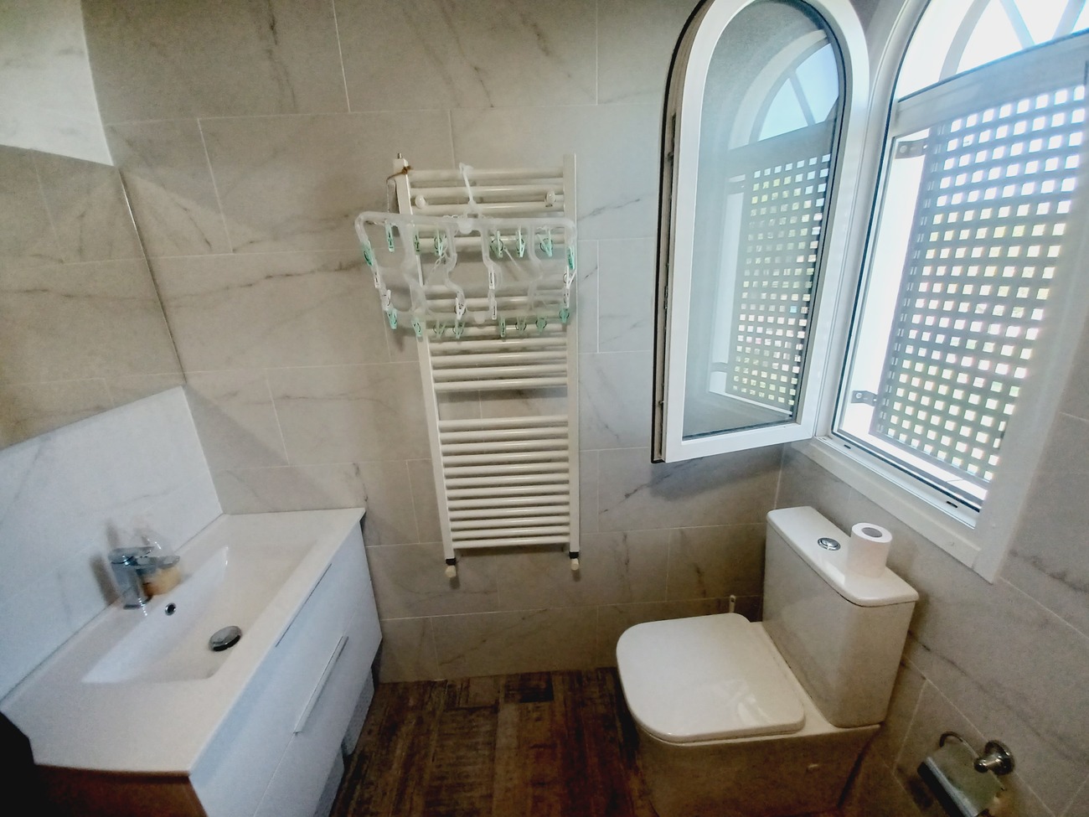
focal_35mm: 13
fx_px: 409
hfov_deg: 106.2
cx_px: 544
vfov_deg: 89.9
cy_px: 408
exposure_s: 1/50
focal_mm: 1.42
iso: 80
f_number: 2.2
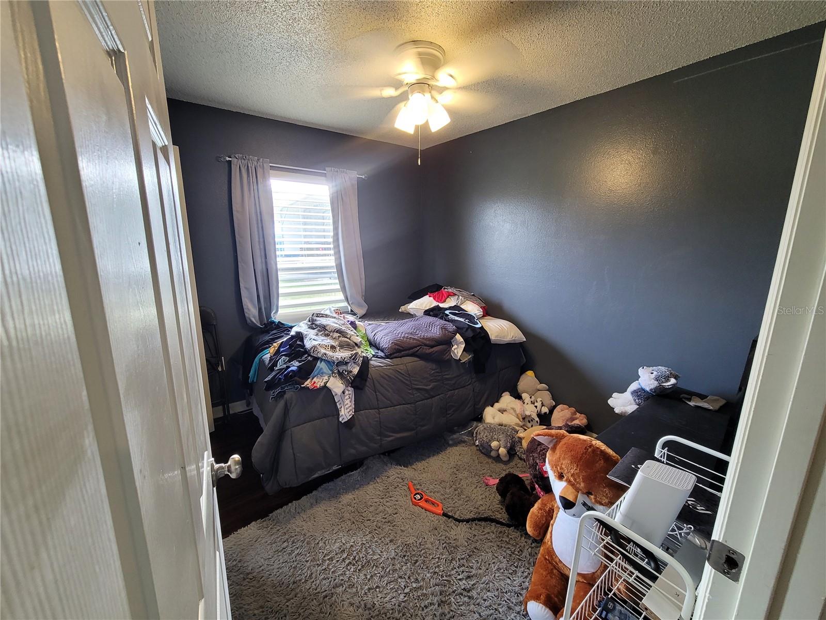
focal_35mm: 13
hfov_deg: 106.2
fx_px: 310
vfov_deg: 89.9
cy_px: 310
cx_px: 413
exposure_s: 1/60
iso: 200
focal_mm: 2.2
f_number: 2.2
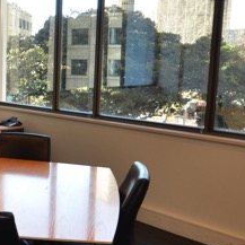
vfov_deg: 29.8
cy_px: 117
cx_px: -42
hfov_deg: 26.7
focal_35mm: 57
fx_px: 460
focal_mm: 13
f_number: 3.8
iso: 400
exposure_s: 1/60
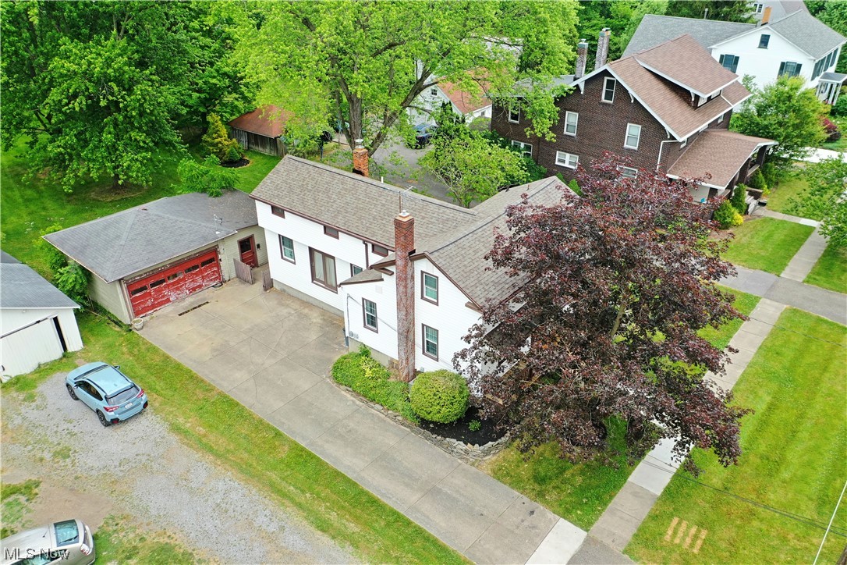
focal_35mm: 28
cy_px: 282
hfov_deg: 65.5
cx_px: 424
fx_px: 659
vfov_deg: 46.4
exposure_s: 1/80
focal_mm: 10.26
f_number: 4
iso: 100
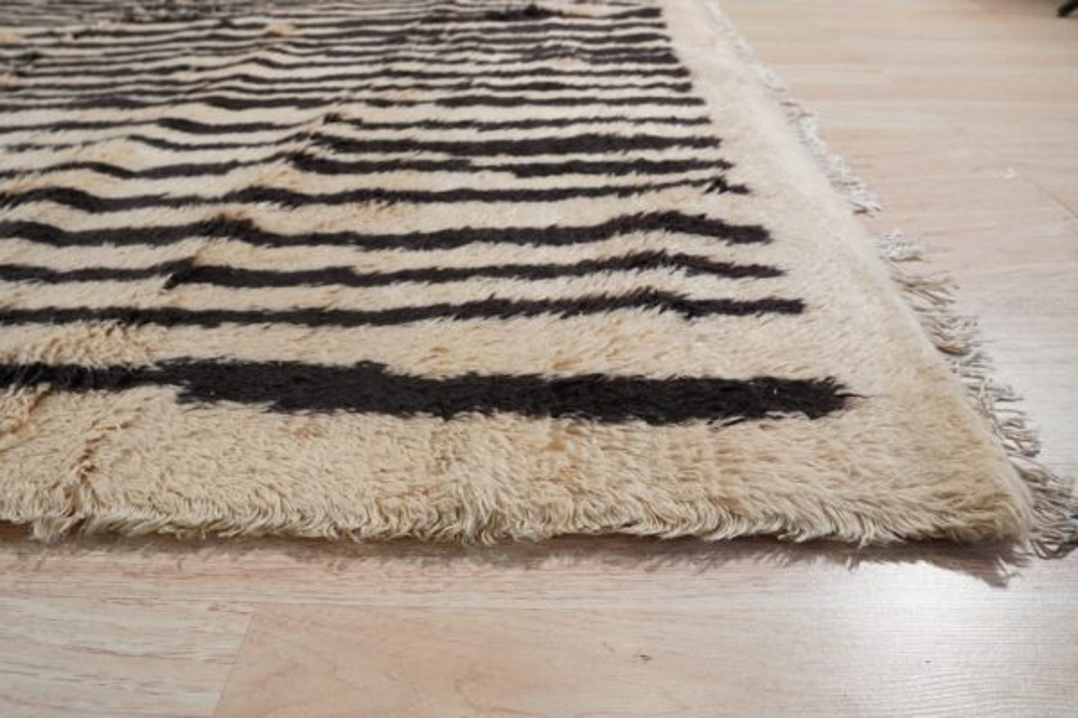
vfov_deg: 53.1
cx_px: 539
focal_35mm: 24
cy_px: 359
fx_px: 719
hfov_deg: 73.7
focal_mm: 16
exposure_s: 1/200
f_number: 5
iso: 800
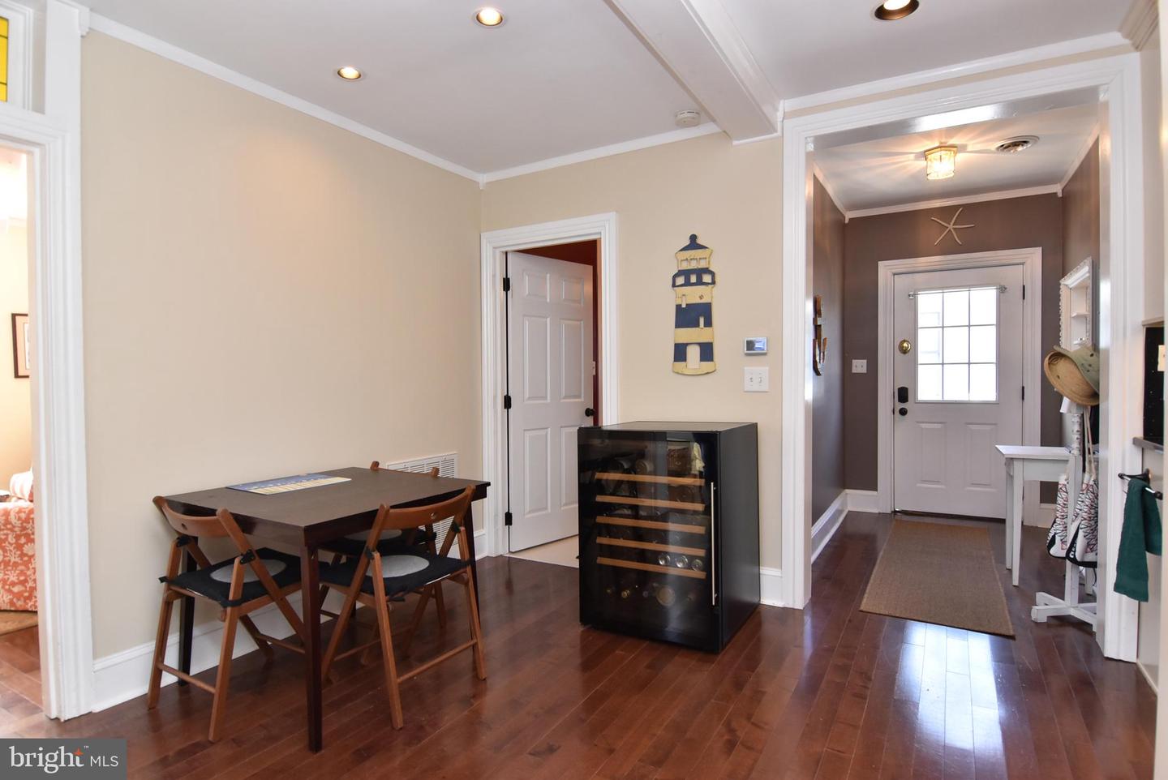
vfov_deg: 67.5
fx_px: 584
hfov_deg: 90.0
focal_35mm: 18
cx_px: 584
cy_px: 390
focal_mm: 12
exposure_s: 1/40
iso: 800
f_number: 7.1
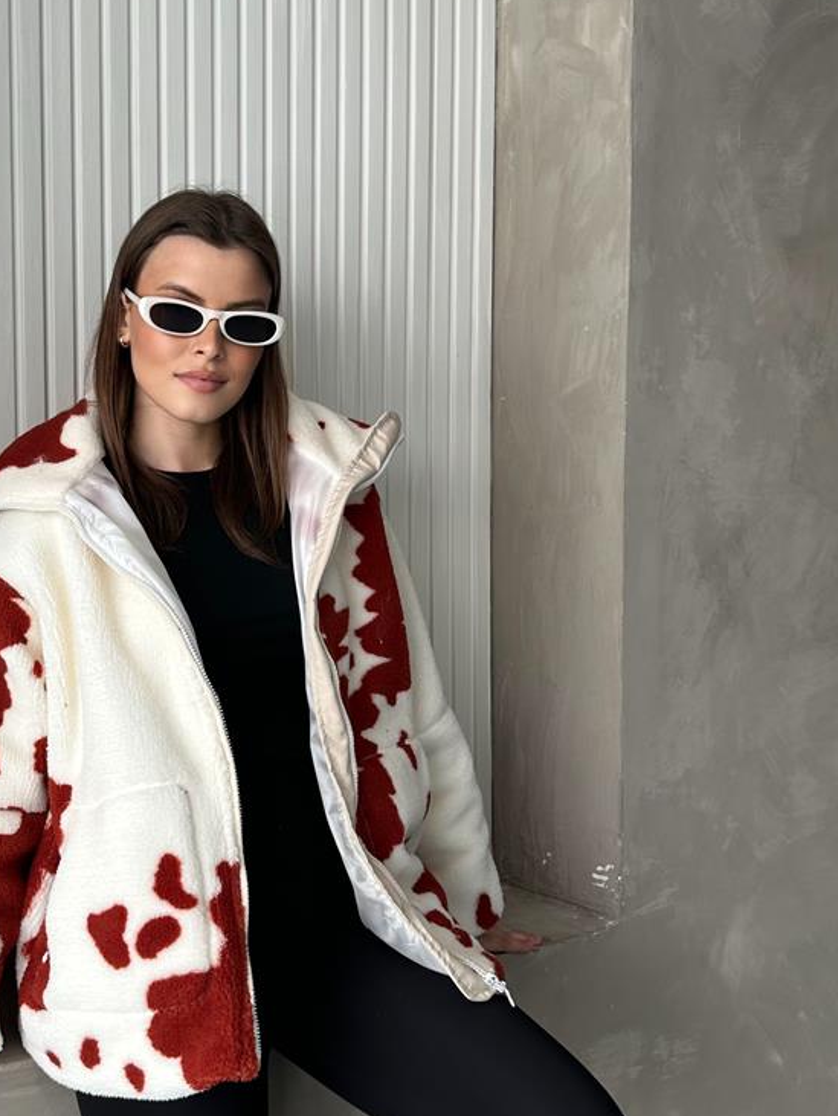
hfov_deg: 33.5
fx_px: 1354
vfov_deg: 44.7
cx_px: 179
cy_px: 516
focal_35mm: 42
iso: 64
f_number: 1.78
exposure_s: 1/121
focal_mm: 6.86
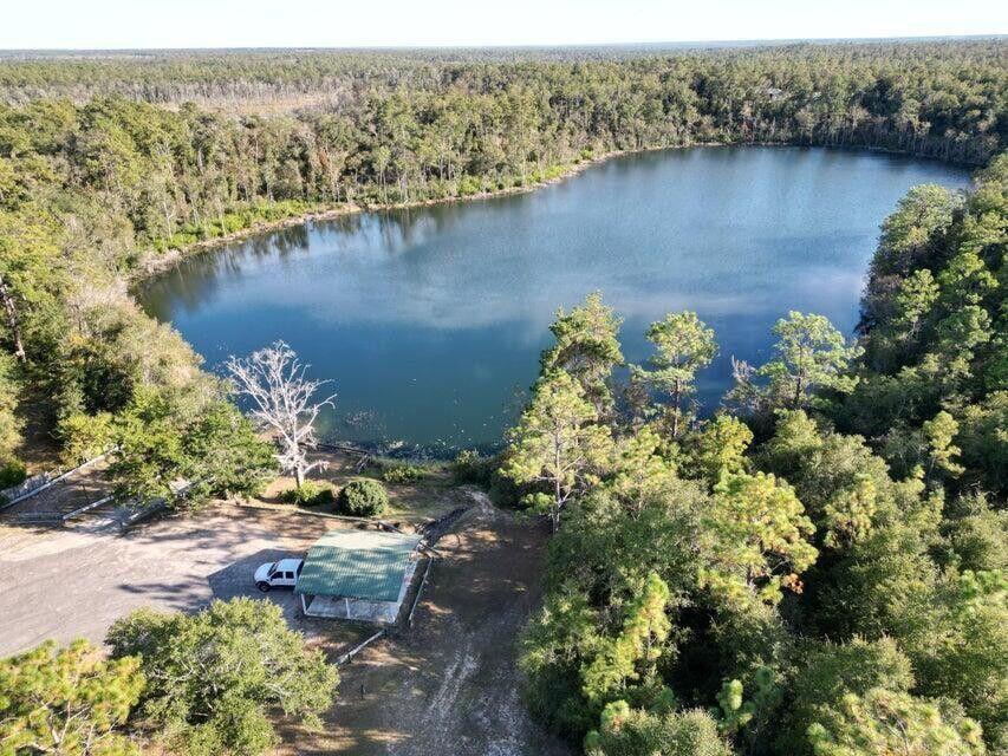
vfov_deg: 56.8
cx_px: 504
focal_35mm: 24
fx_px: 699
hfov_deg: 71.6
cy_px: 378
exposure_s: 1/1000
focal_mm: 6.72
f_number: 1.7
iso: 140
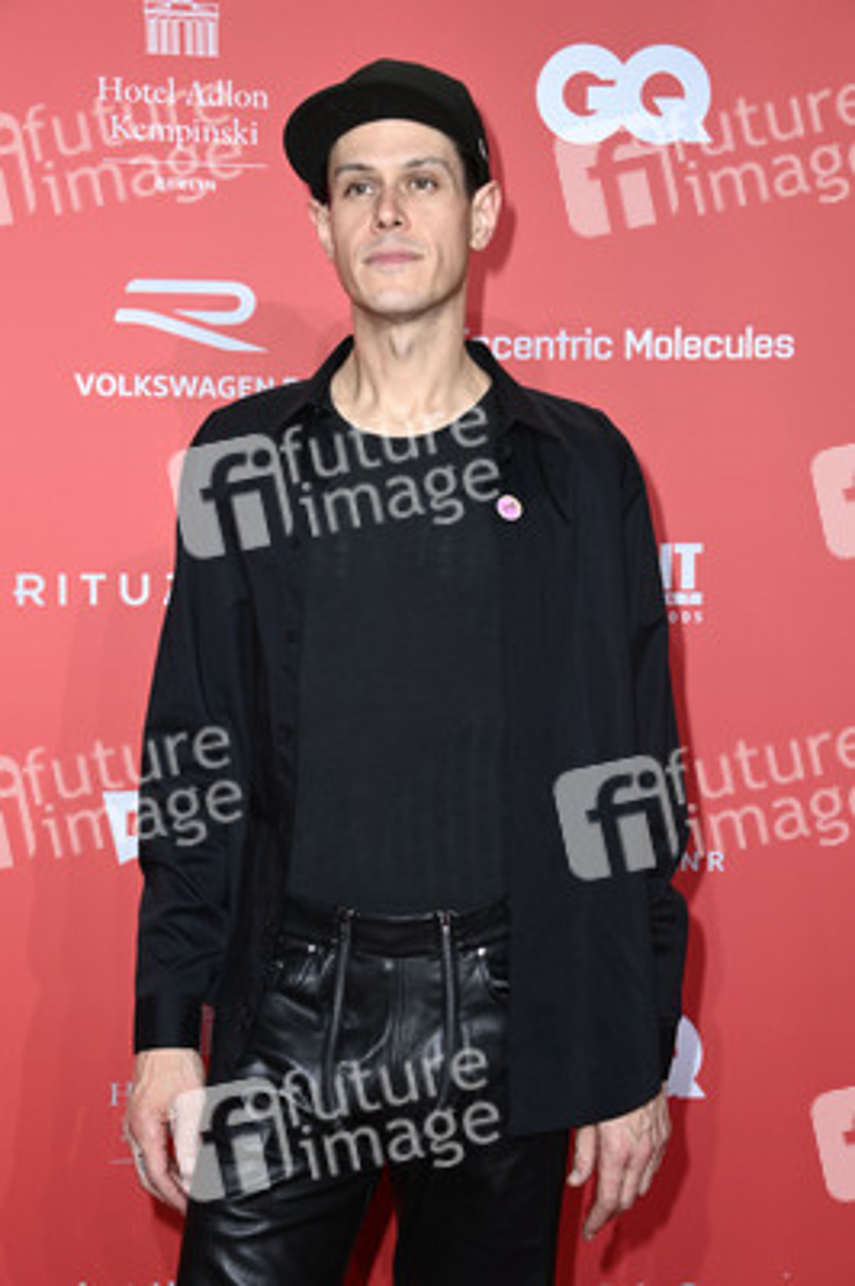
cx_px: 428
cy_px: 643
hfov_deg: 19.4
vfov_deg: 28.9
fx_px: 2498
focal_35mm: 70
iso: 1000
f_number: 5.6
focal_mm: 70
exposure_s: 1/250
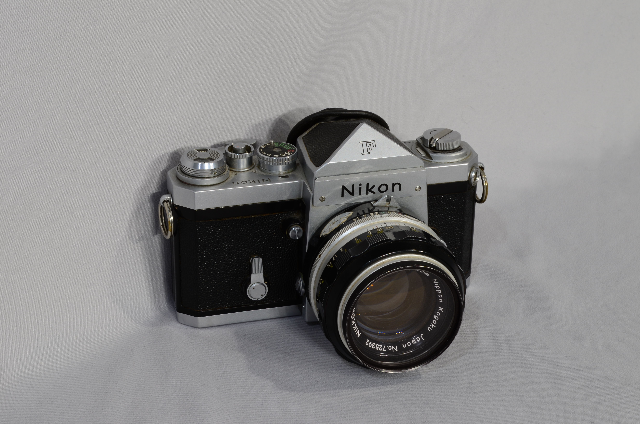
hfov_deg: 24.7
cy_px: 212
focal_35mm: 82
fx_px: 1464
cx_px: 320
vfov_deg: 16.5
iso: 100
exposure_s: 1.6
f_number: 20
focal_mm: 55
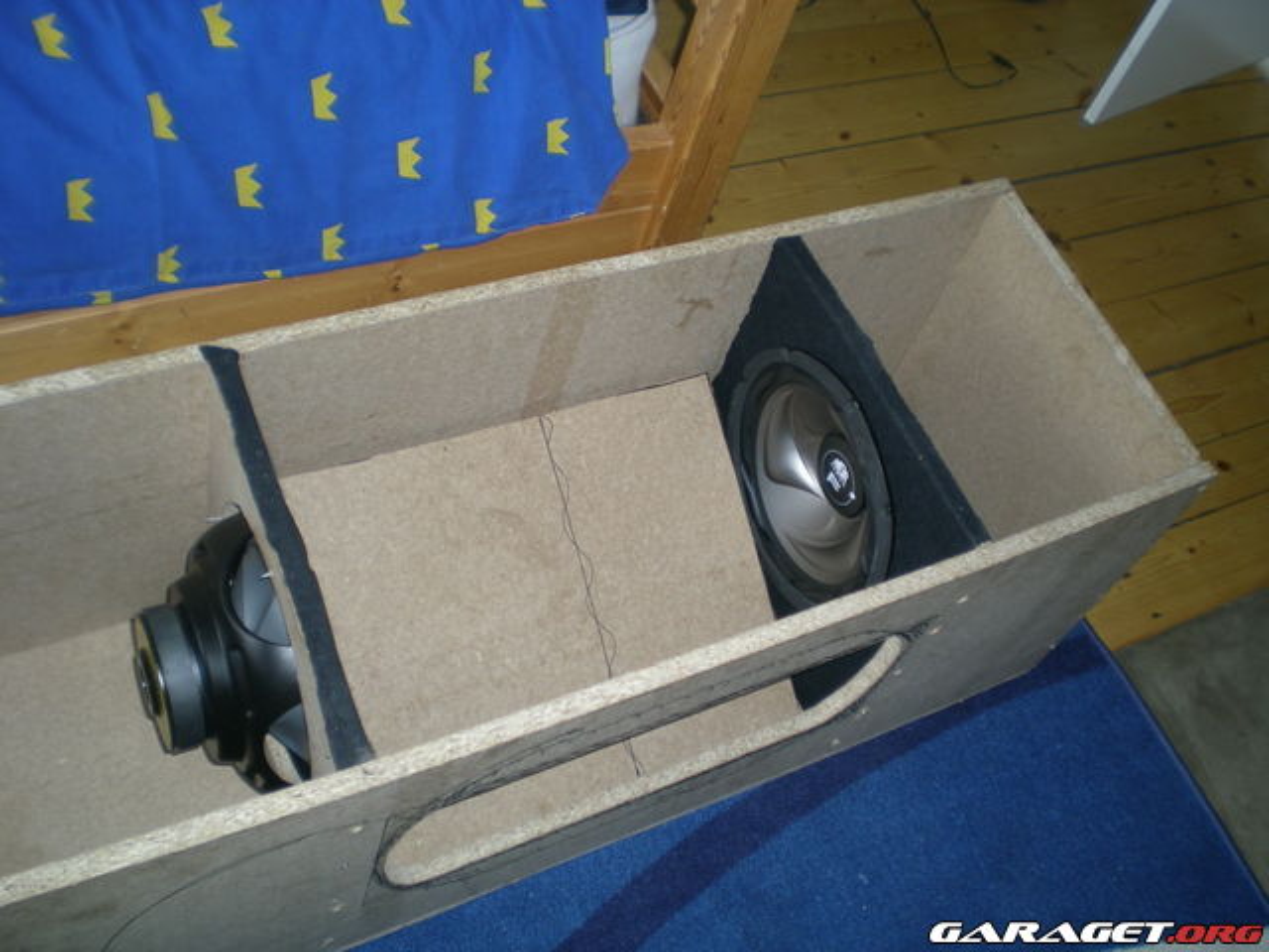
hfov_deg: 49.0
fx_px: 1393
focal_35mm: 38
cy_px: 476
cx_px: 634
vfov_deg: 37.7
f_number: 3.1
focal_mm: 6.3
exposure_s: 1/70.6
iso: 66
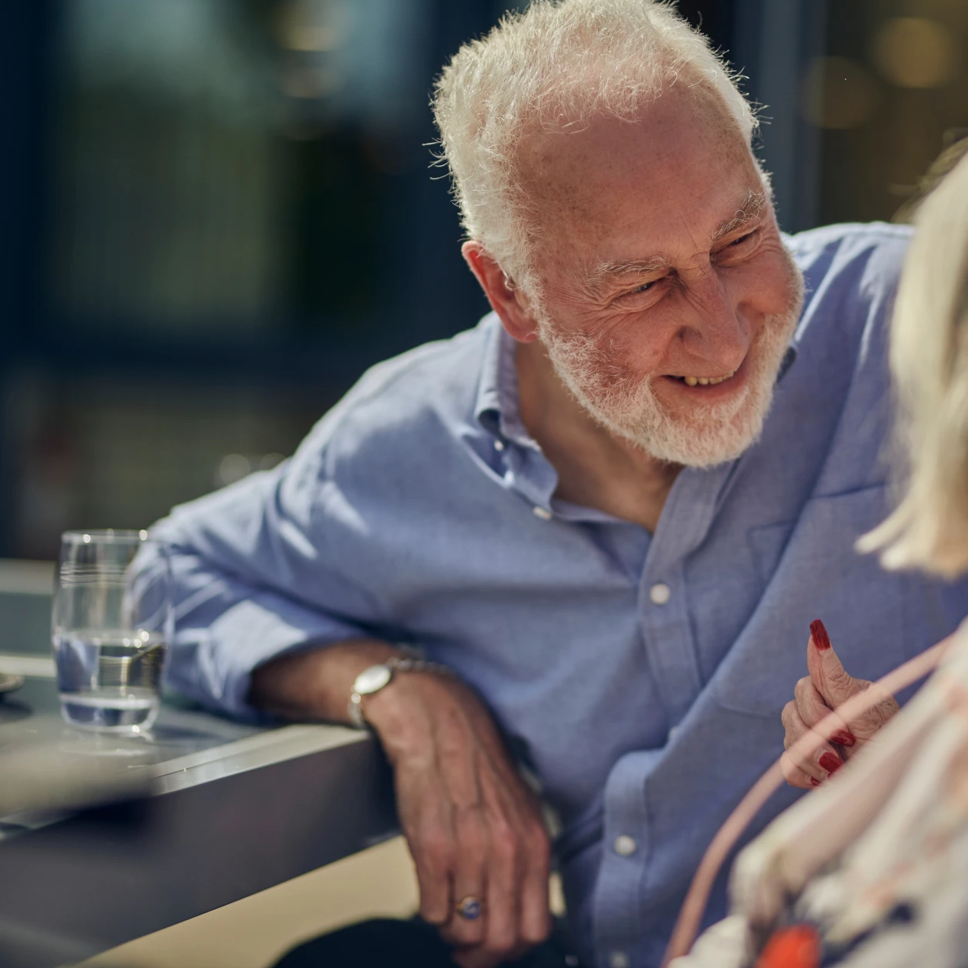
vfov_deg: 15.3
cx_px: 656
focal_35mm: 114
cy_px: 460
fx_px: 3607
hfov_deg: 15.3
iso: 100
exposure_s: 1/4000
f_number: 1.6
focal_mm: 85
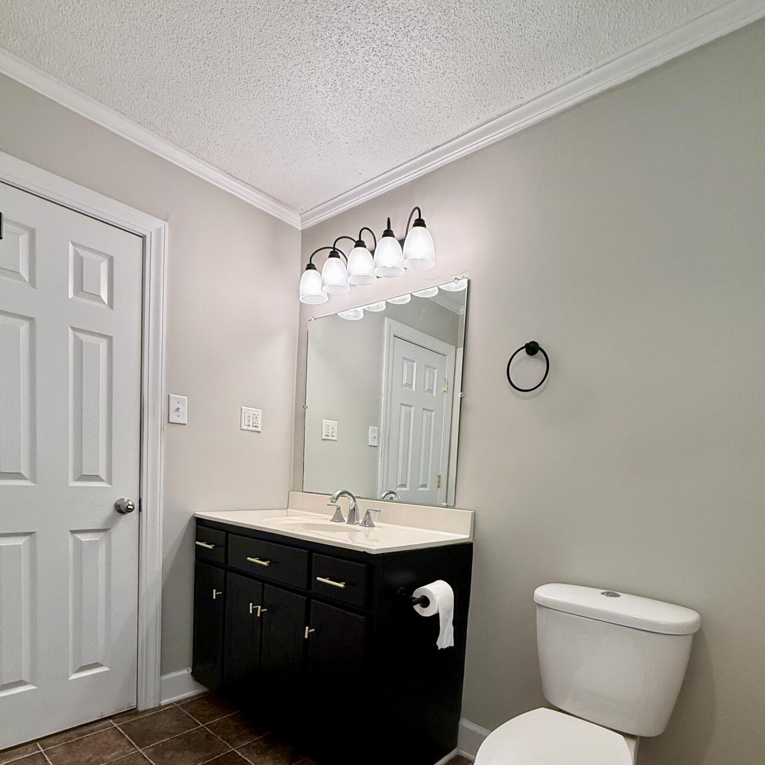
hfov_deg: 77.5
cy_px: 513
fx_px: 475
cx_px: 418
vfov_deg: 75.1
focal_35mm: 19
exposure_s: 1/120
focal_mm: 2.22
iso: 160
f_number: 2.2
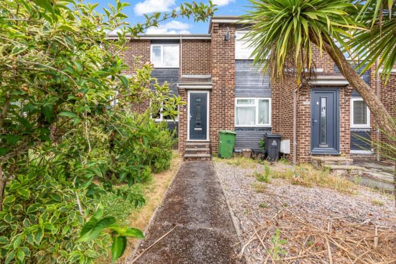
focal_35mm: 16
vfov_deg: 73.8
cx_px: 198
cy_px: 132
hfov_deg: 96.7
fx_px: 176
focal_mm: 16
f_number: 9
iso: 250
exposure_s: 1/30
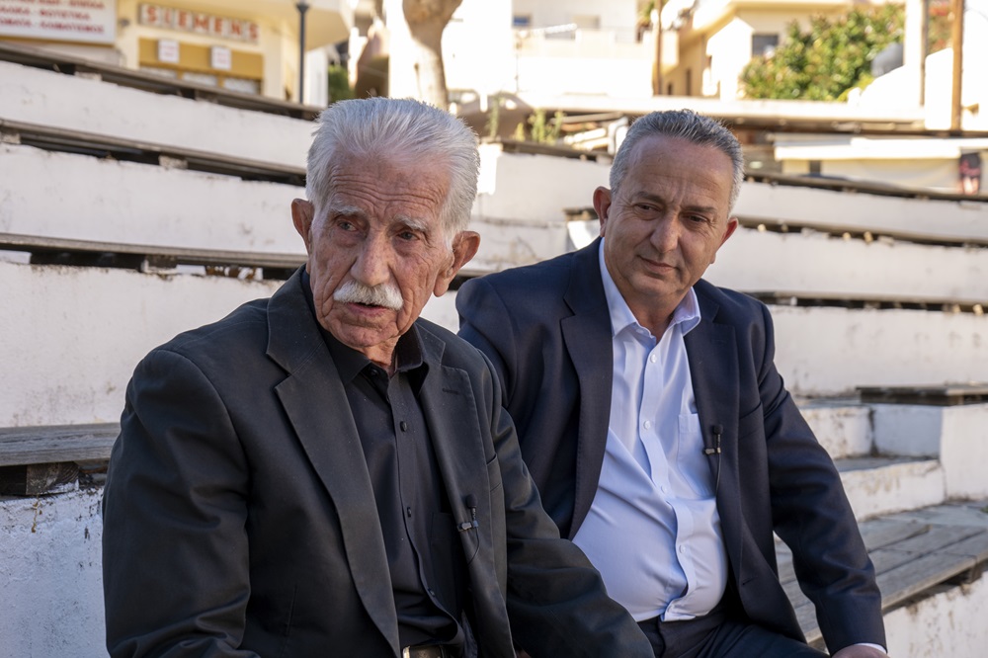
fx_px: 1646
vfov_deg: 22.6
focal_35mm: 60
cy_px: 329
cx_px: 494
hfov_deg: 33.4
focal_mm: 60
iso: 400
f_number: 7.1
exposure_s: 1/160
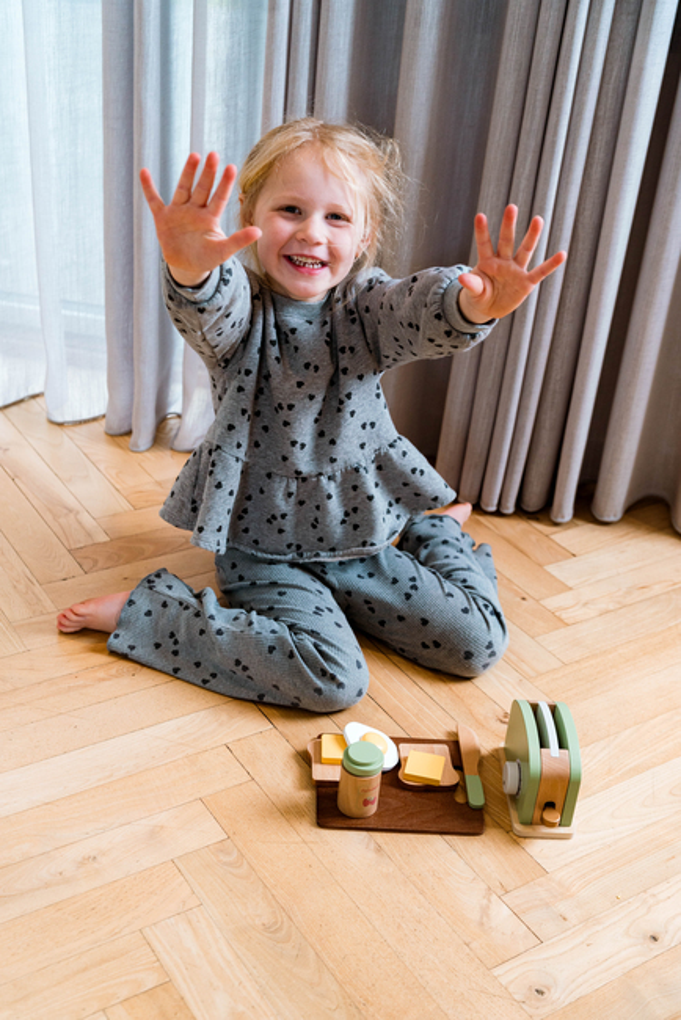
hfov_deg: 32.0
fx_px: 1188
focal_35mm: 42
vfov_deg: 46.5
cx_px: 340
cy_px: 510
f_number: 4
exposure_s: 1/160
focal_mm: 41.9
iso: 1000
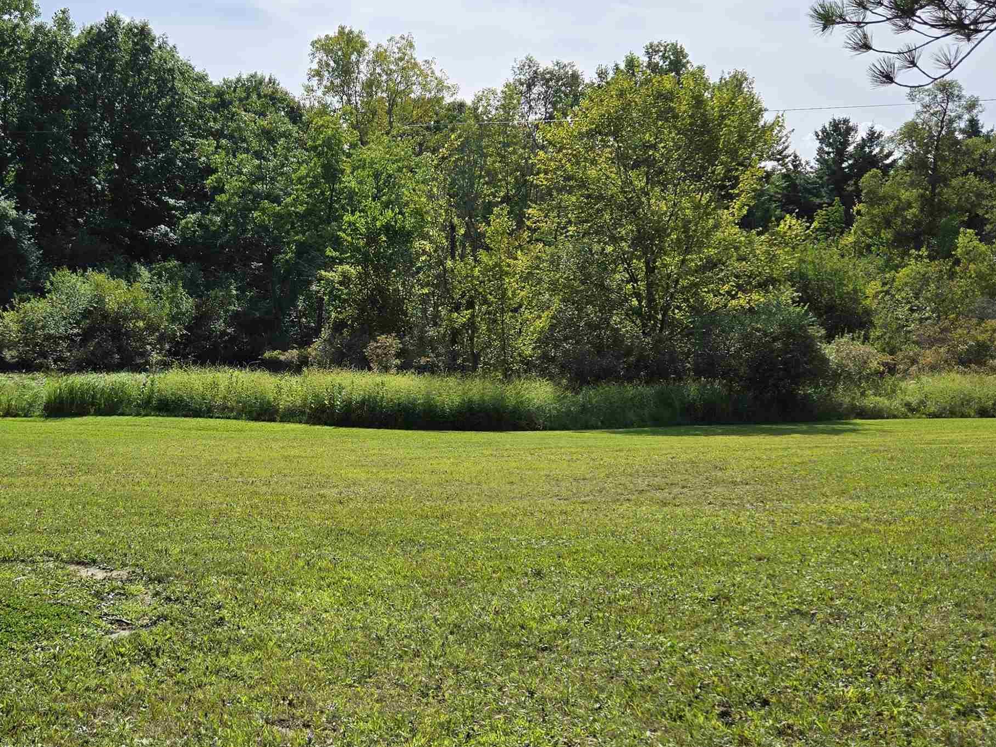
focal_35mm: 39
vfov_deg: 36.8
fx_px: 1122
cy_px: 412
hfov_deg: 47.1
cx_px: 334
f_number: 1.8
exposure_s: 1/2961
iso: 25
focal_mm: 5.4
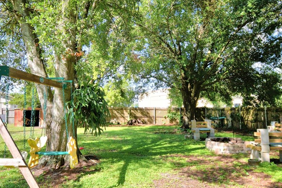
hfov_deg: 69.4
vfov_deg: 49.5
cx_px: 133
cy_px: 98
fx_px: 204
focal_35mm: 26
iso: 180
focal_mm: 10
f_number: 4.5
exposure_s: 1/500
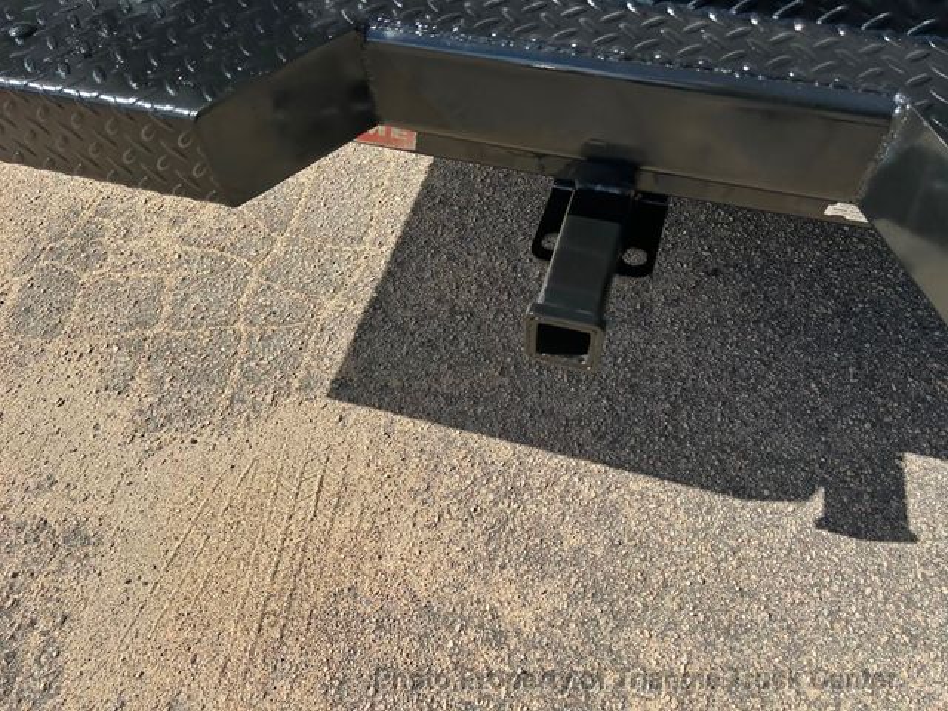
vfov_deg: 53.1
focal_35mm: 26
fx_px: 712
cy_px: 356
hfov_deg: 67.3
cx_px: 474
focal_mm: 5.7
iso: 50
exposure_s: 1/3704
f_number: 1.5
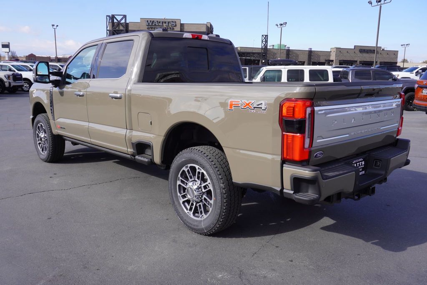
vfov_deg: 41.8
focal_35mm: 32
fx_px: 374
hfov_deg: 59.5
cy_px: 142
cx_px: 214
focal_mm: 21
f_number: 9
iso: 100
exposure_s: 1/125
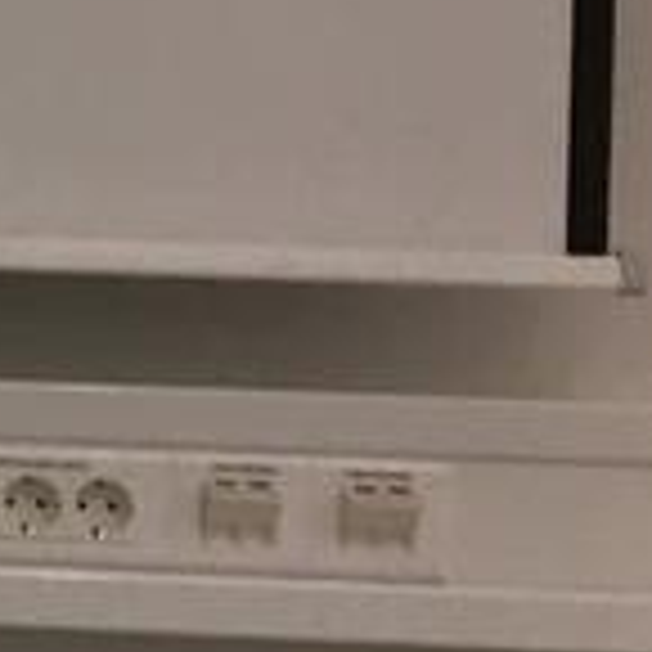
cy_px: 38
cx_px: -2059
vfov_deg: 7.9
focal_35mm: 222
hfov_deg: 6.3
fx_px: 4731
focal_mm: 4.15
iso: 50
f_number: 2.2
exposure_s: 1/33
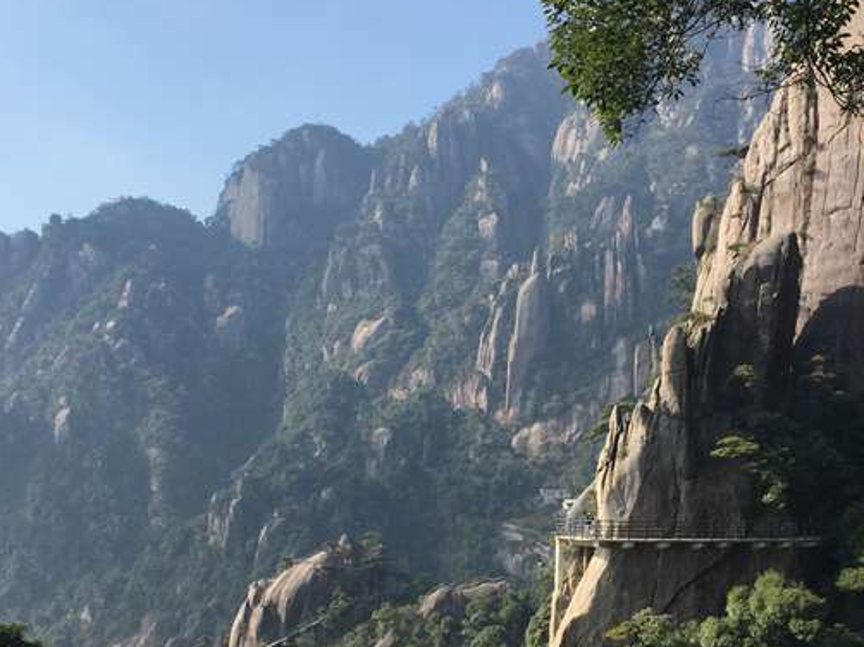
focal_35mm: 52
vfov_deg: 27.5
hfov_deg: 36.8
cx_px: 468
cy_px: 502
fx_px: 1297
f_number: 2.2
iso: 32
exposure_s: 1/1130
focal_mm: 4.15
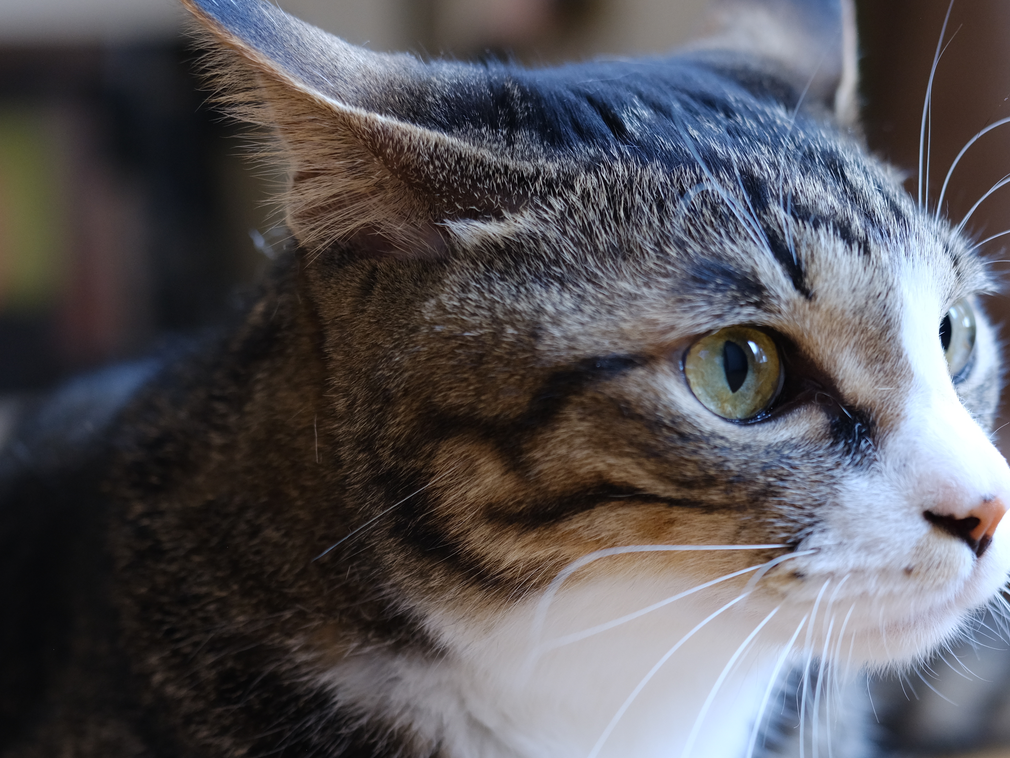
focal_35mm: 86
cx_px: 675
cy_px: 539
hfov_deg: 22.7
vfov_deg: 17.1
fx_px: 2509
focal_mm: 45
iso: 800
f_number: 3.6
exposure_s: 1/34
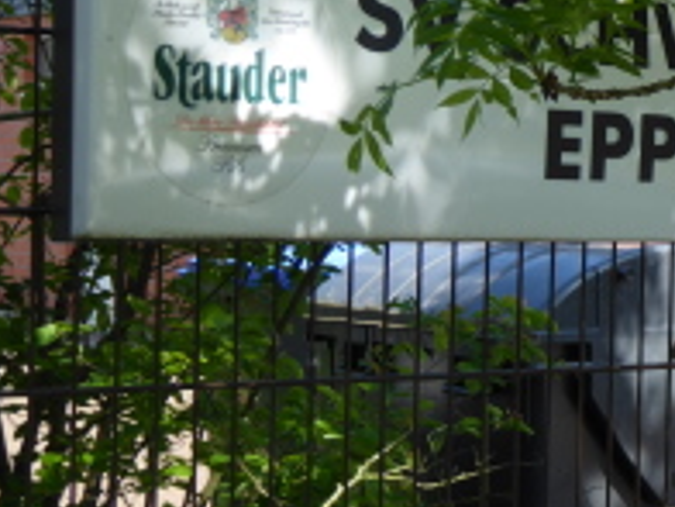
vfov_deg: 12.9
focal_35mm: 115
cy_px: 224
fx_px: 2242
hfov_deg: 16.7
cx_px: 699
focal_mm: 9
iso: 80
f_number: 4.1
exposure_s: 1/160
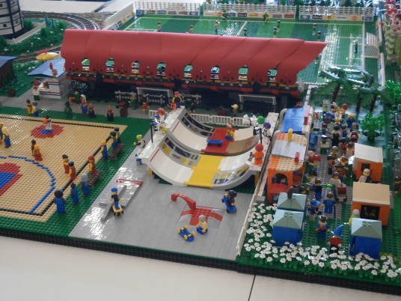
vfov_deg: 30.9
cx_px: 200
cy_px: 150
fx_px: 544
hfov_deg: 40.4
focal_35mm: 47
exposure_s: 1/20
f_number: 3.4
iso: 200
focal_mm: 8.3
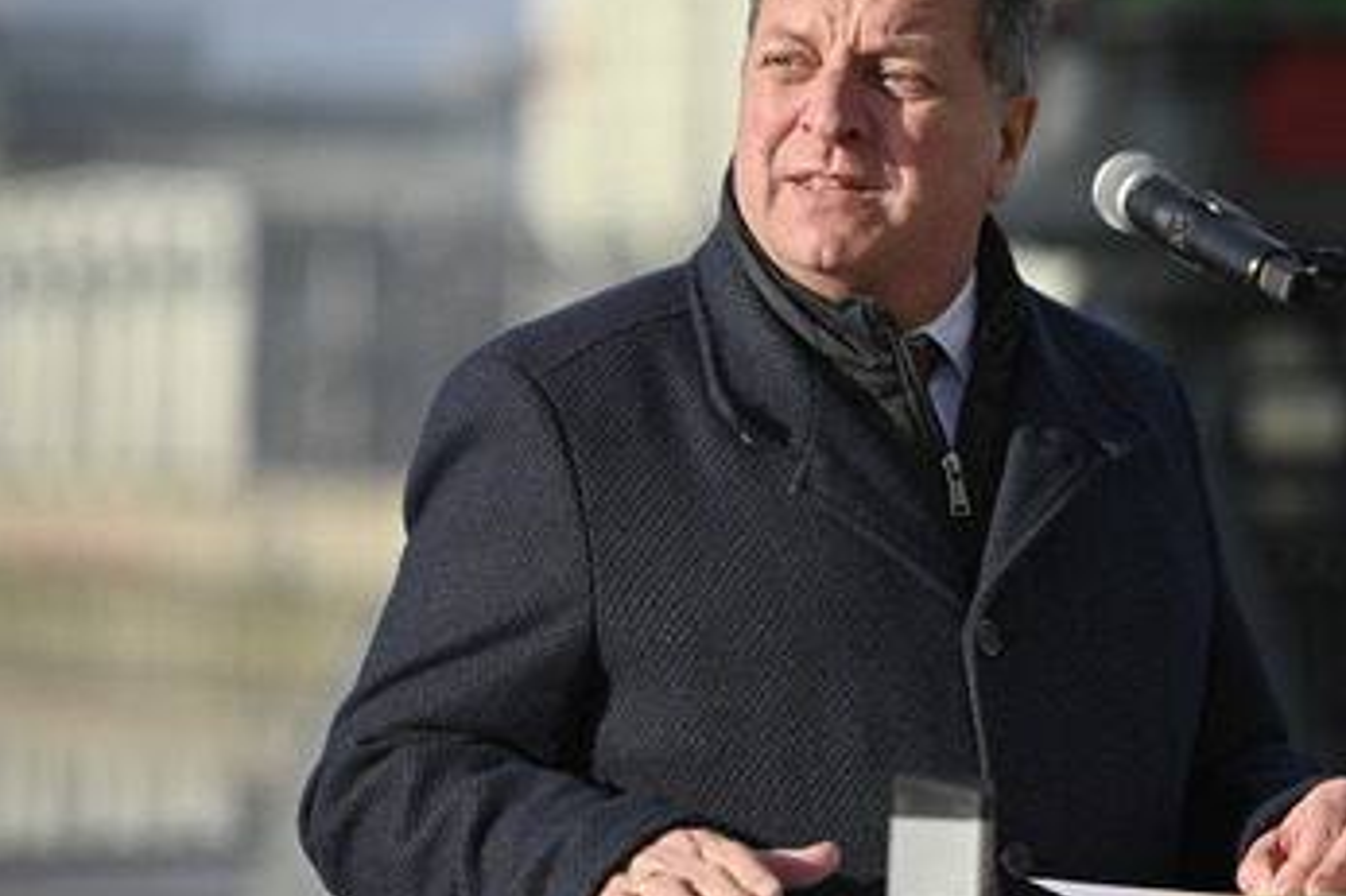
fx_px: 7287
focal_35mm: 195
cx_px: 859
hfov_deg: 10.5
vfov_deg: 7.0
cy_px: 368
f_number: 2.8
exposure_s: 1/1600
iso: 64
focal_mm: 150
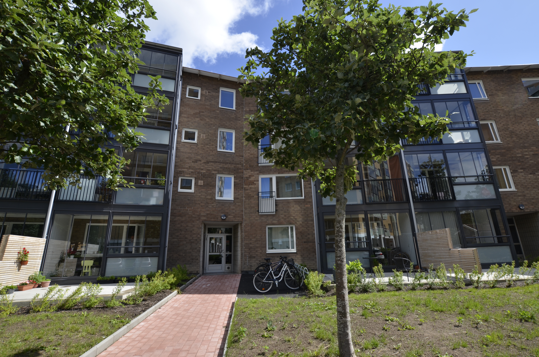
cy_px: 178
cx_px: 270
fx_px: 247
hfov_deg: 95.1
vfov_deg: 71.8
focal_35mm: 16
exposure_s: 1/250
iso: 140
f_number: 8
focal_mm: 11
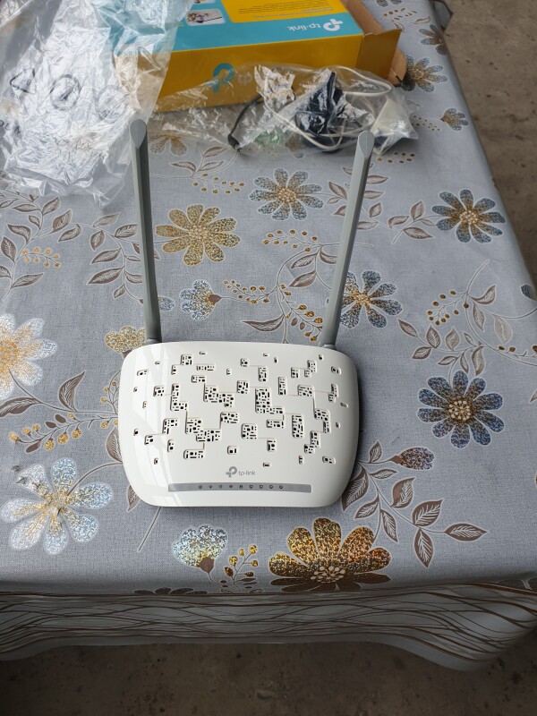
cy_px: 358
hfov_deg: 53.1
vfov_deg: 67.3
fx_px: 538
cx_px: 268
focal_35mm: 26
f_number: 2.4
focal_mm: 4.3
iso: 50
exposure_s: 1/196
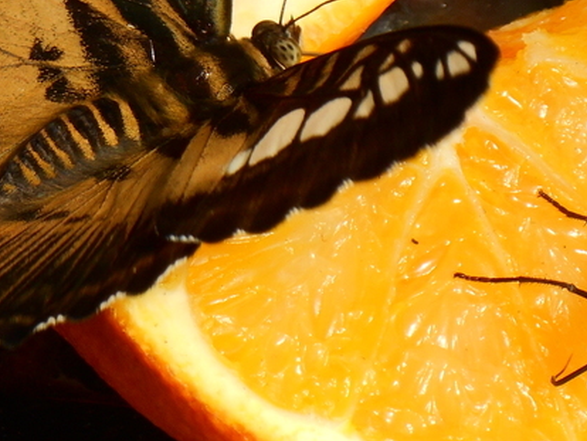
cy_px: 13
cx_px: 112
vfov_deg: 2.9
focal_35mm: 514
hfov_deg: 3.9
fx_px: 8721
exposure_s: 1/80
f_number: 6.4
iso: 100
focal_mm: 32.9
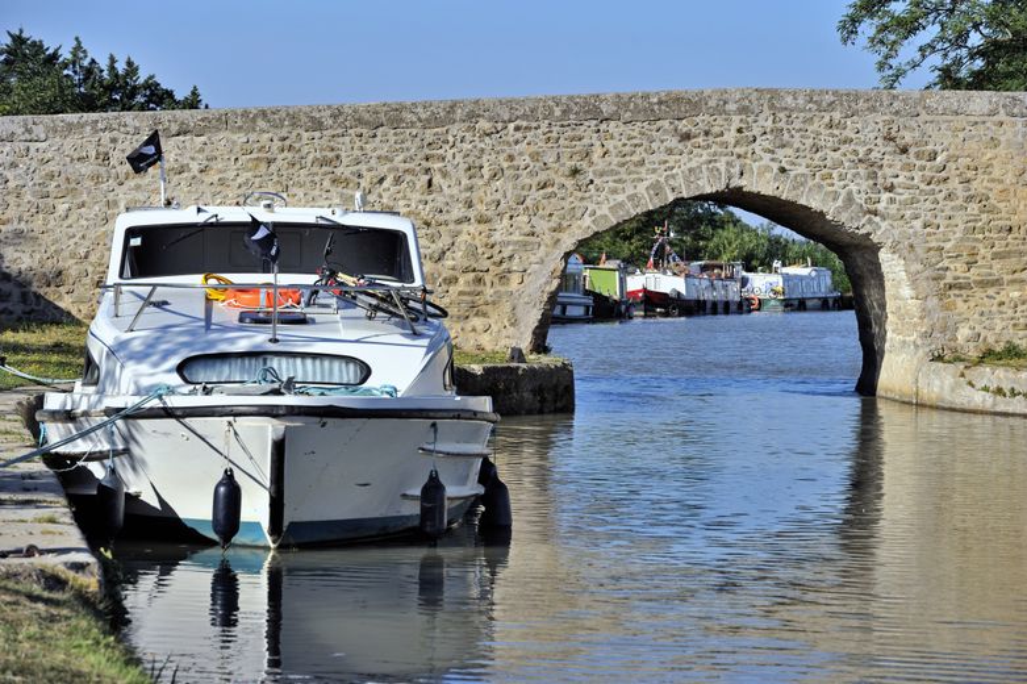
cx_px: 514
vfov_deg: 10.2
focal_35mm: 135
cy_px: 342
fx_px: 3849
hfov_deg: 15.2
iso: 400
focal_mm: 135
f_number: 8
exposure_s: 1/500
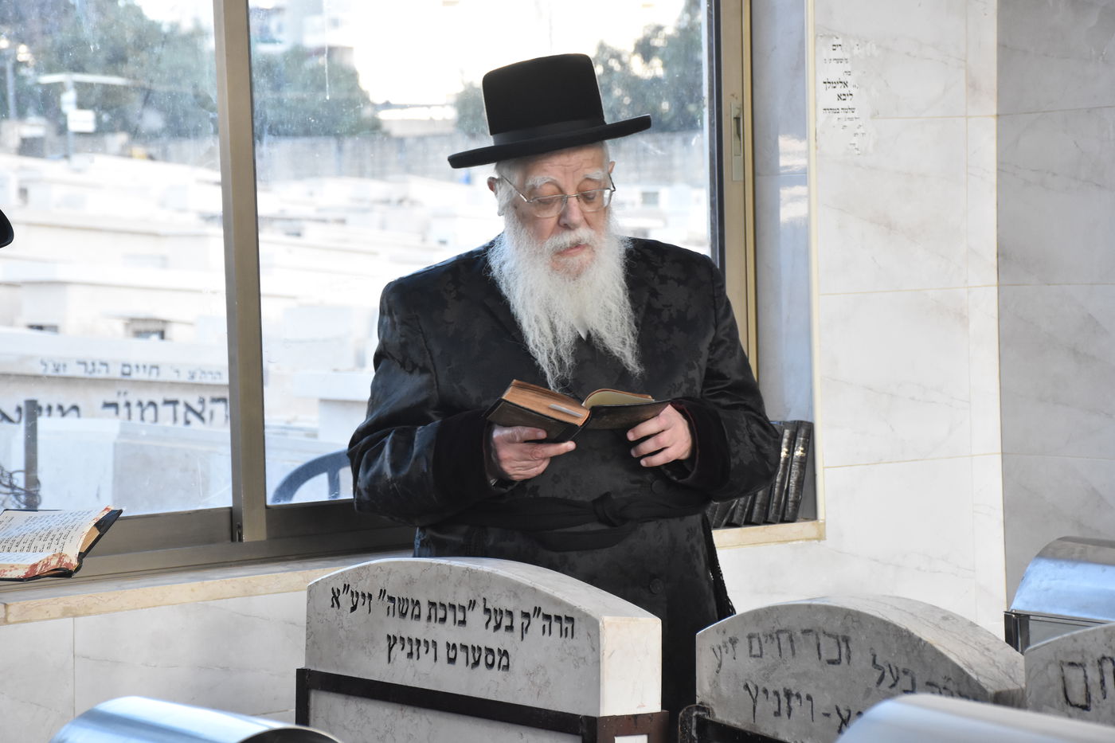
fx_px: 3484
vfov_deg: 12.2
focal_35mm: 112
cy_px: 372
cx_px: 558
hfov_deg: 18.2
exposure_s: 1/160
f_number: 9
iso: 1600
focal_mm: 75
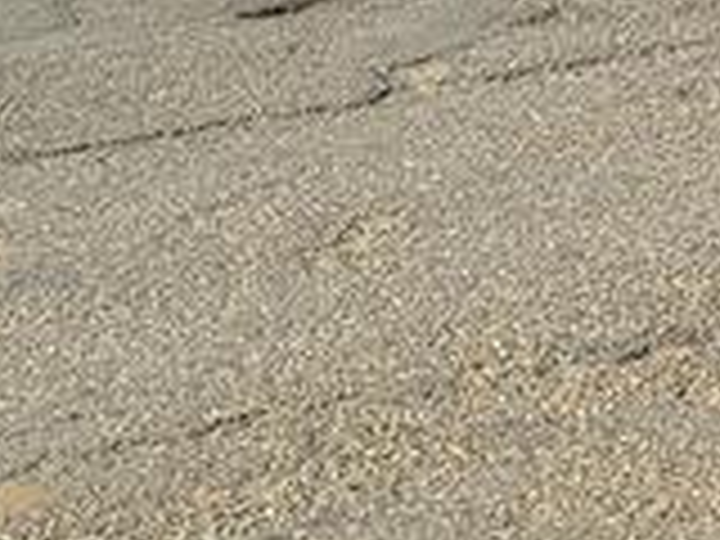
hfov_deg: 10.9
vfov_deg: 7.9
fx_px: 3328
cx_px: 1593
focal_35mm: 160
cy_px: -1098
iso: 16
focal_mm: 7
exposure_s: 1/572
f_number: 1.8
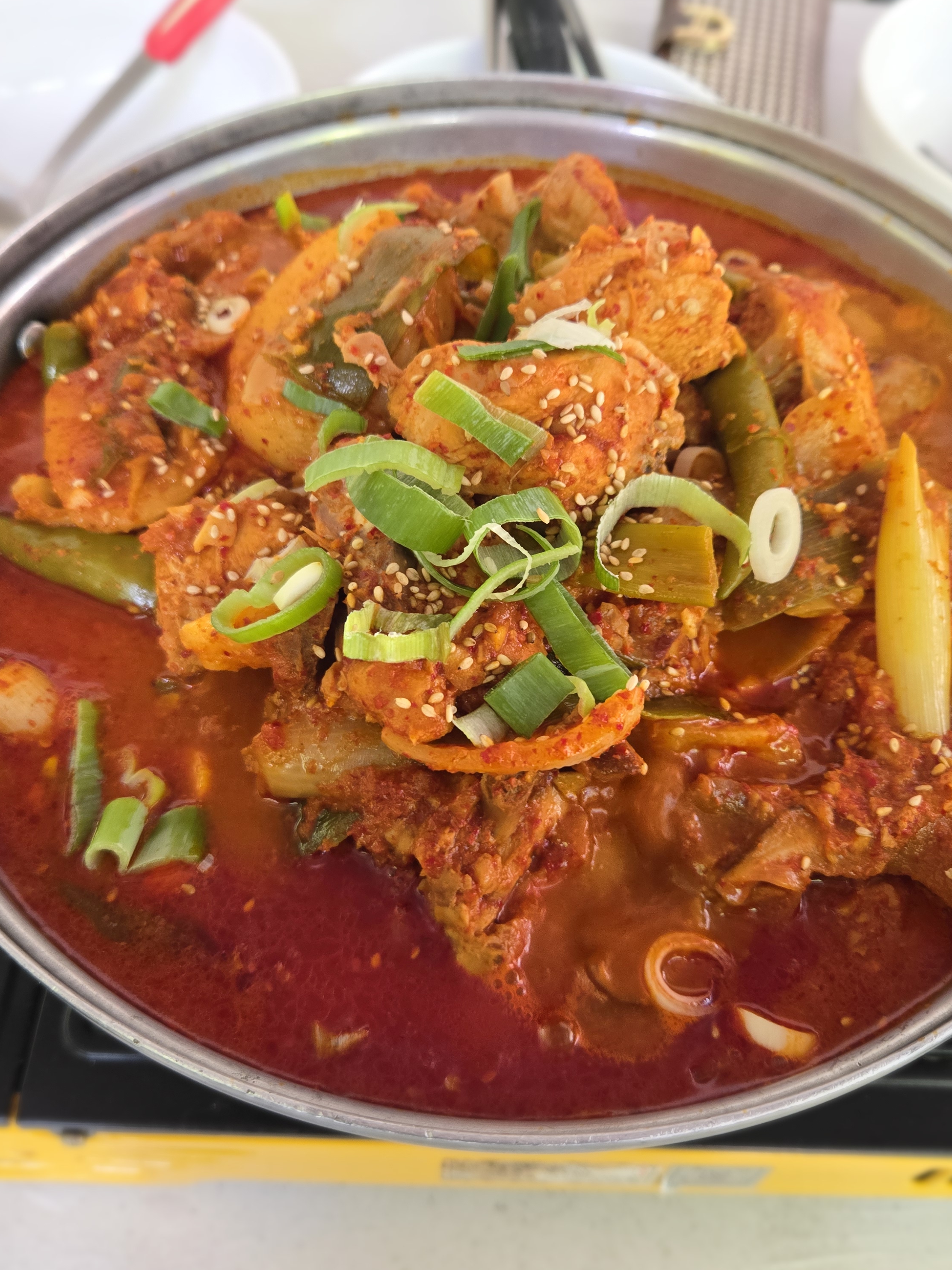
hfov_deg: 45.4
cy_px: 629
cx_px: 475
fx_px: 1137
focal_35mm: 31
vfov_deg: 58.4
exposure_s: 1/30
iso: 320
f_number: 1.8
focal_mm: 5.4
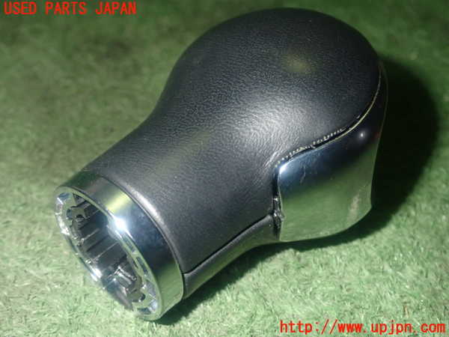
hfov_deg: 40.4
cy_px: 168
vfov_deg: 30.9
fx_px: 610
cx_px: 224
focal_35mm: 47
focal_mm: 8.4
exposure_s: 1/50
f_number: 9
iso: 640
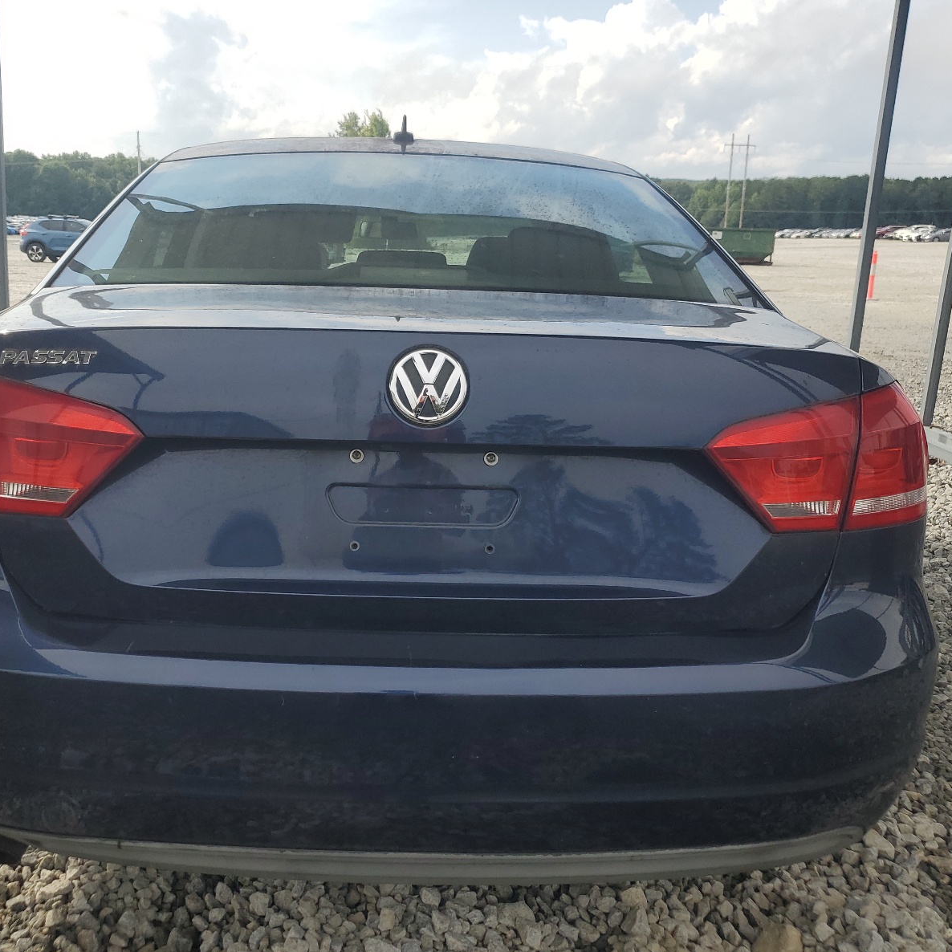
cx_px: 406
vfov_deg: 52.5
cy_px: 475
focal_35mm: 31
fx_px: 965
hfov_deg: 52.3
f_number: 1.5
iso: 50
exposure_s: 1/2500
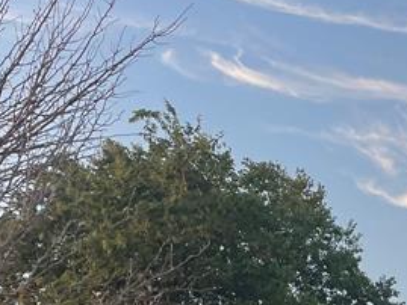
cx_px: 648
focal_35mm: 99
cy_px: 535
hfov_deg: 17.4
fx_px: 1165
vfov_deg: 13.5
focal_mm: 4.2
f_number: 1.6
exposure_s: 1/371
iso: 32
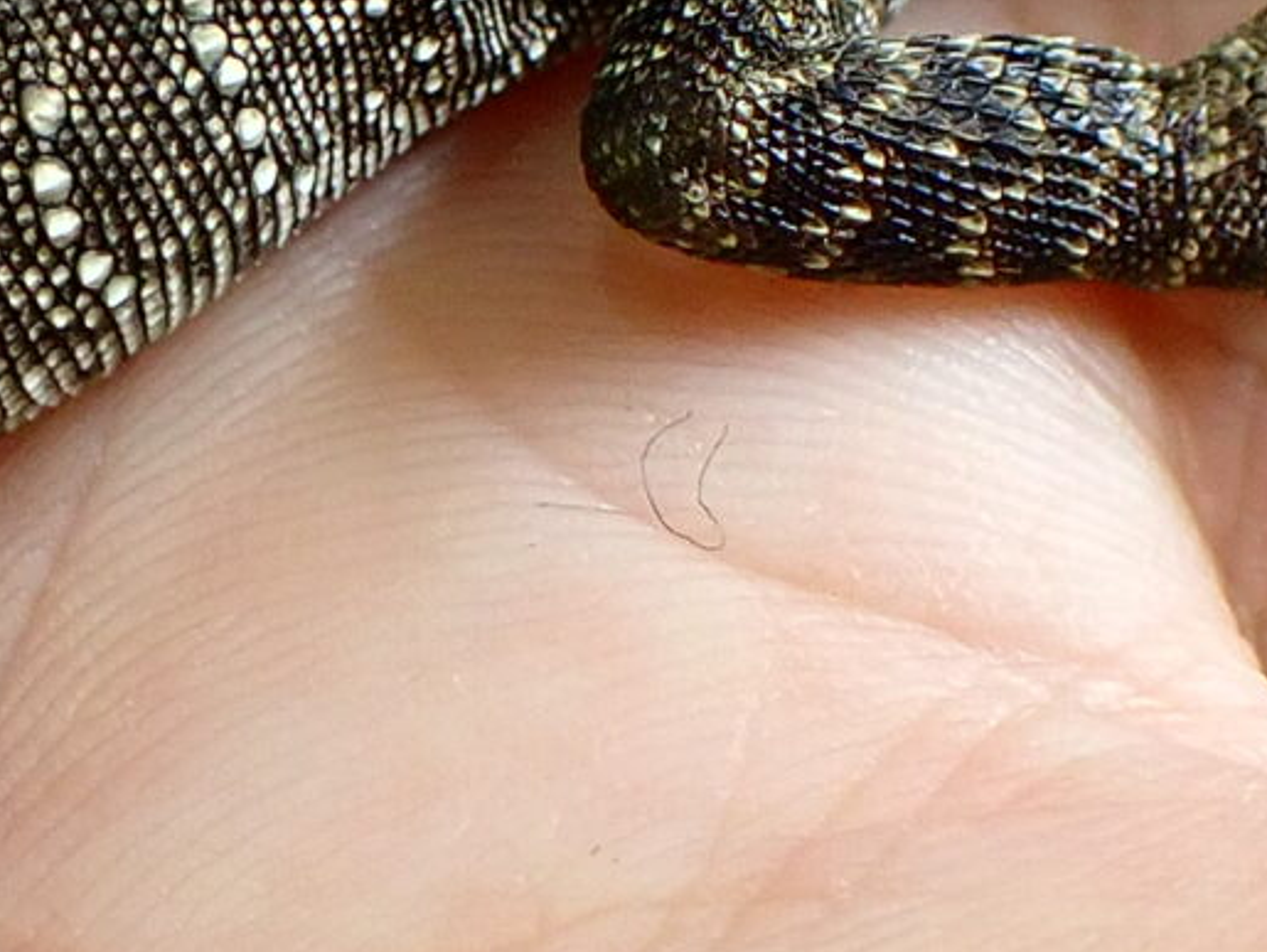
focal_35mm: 149
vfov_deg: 10.0
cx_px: 96
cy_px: 721
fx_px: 5457
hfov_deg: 13.1
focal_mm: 5.4
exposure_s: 1/125
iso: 320
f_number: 2.3
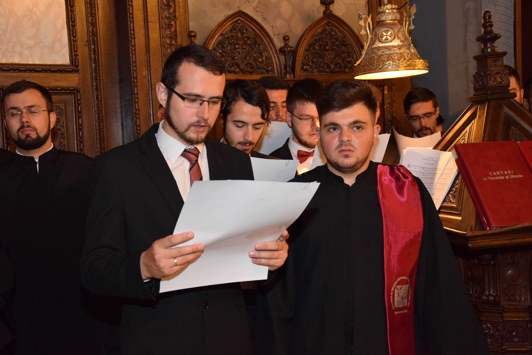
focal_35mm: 51
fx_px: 754
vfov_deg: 26.5
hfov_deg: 38.9
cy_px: 178
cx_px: 266
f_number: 4.2
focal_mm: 34
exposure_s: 1/50
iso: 2000
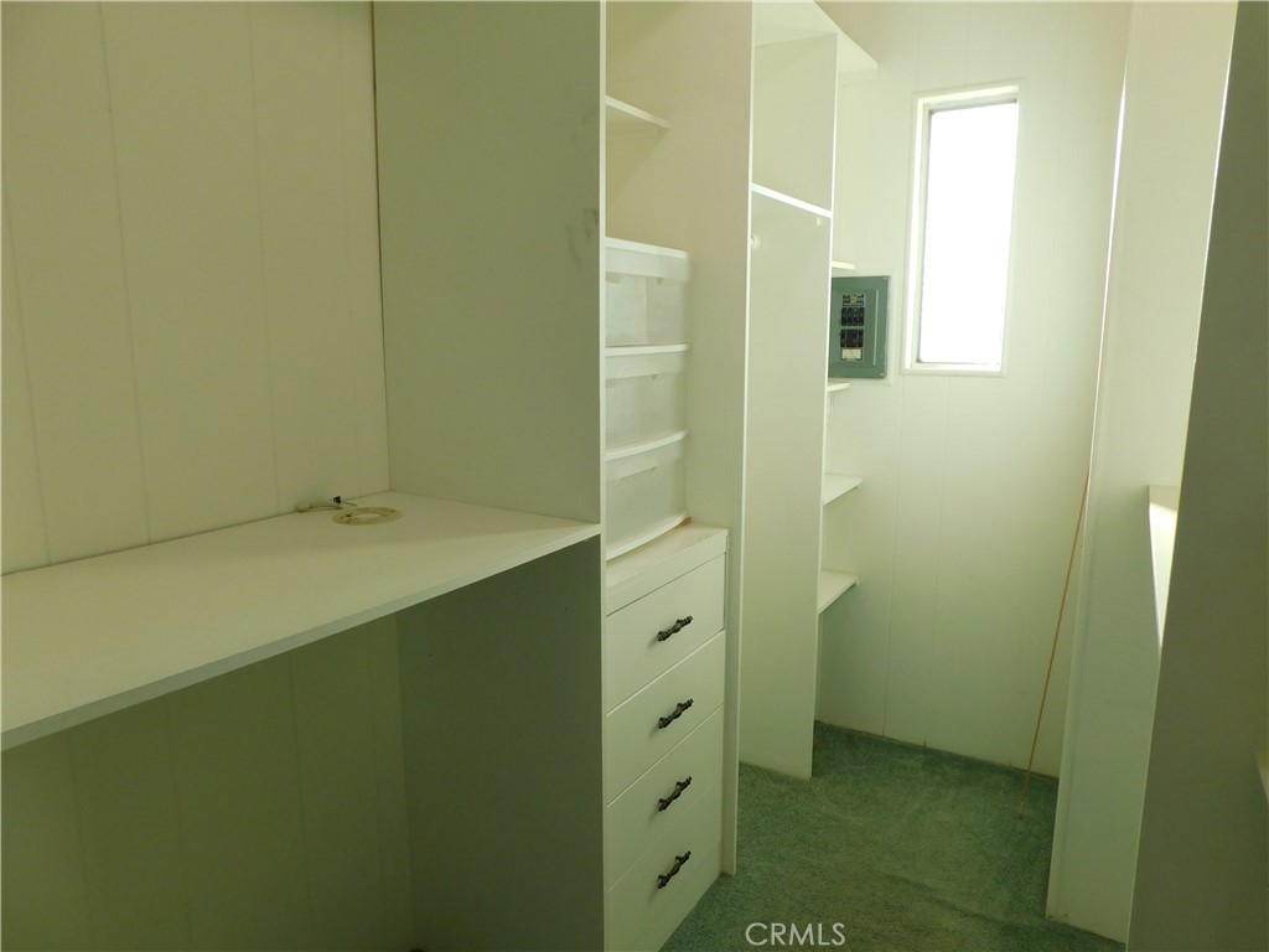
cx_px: 634
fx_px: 843
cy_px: 476
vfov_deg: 58.9
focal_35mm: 23
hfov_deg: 73.9
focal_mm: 4
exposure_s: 1/100
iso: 125
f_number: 3
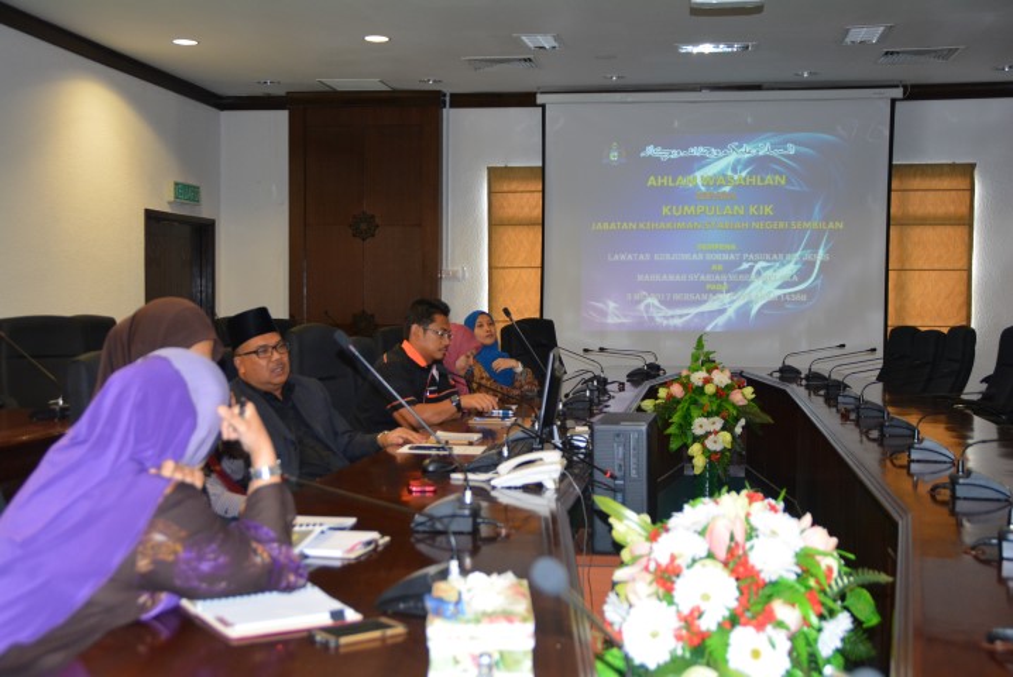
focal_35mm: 48
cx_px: 506
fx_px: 1352
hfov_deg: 41.1
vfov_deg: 28.1
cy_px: 338
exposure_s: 1/60
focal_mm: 32
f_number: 4.2
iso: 1250
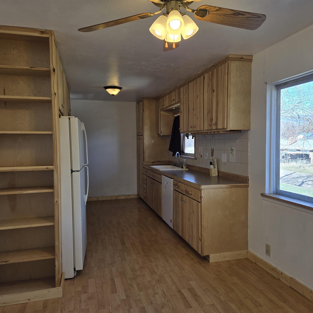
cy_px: 156
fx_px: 286
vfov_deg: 57.3
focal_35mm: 28
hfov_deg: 57.3
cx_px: 164
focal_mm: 5.4
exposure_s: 1/162
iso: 25
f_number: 1.8
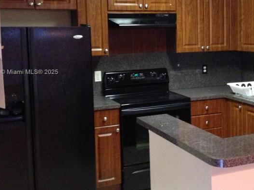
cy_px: 72
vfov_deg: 24.4
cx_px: 197
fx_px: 440
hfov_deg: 31.5
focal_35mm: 60
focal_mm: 4.13
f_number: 2.4
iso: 500
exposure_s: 1/15
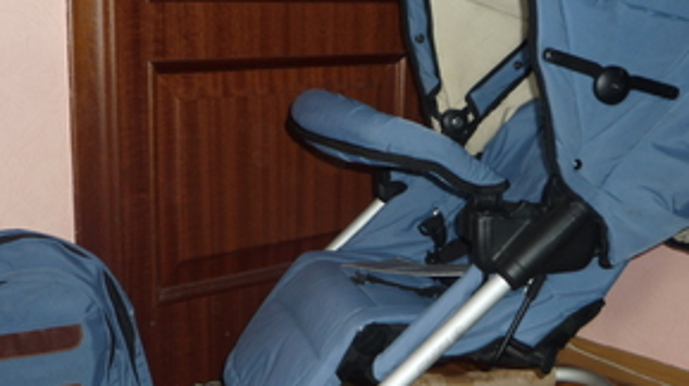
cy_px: 203
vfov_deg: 23.4
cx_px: 277
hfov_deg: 40.4
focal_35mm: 51
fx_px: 931
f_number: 3.3
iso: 100
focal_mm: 5.2
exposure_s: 1/30
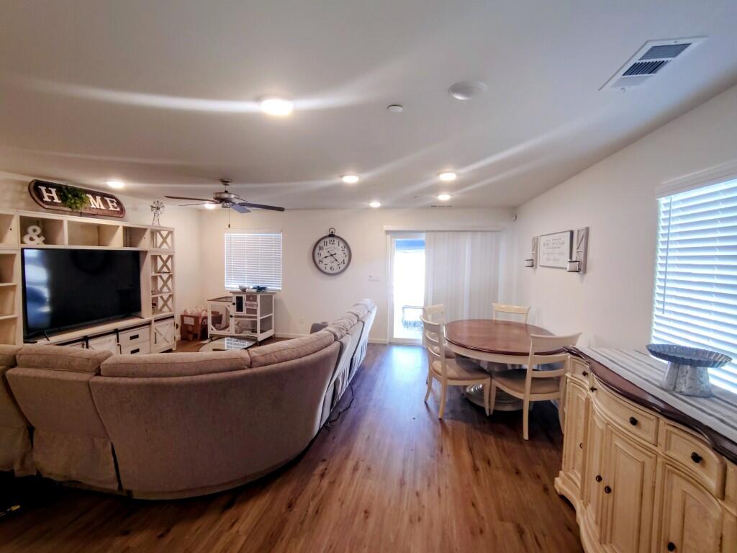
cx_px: 368
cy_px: 276
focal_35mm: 16
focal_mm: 2.13
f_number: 2.2
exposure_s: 1/60
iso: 321
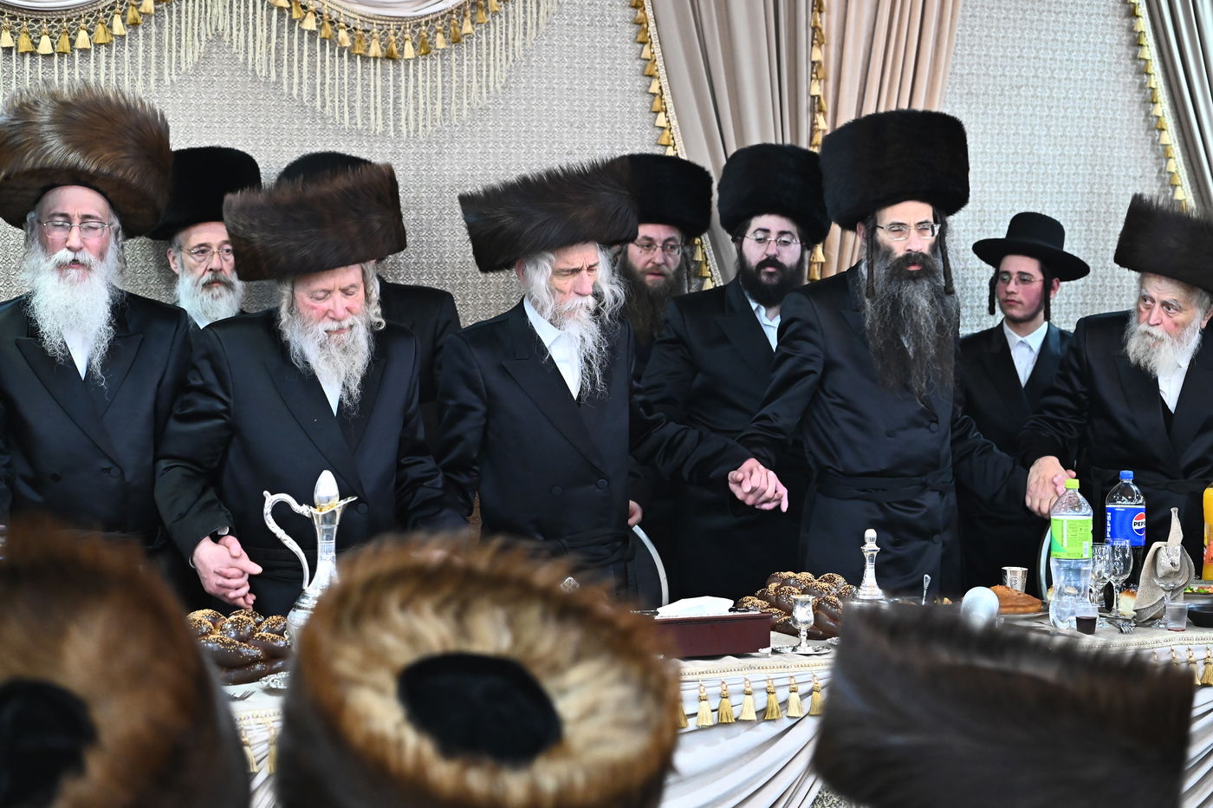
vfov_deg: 19.4
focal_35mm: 70
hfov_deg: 28.9
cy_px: 404
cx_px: 606
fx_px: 2357
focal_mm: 70
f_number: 4.5
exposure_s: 1/250
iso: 5000
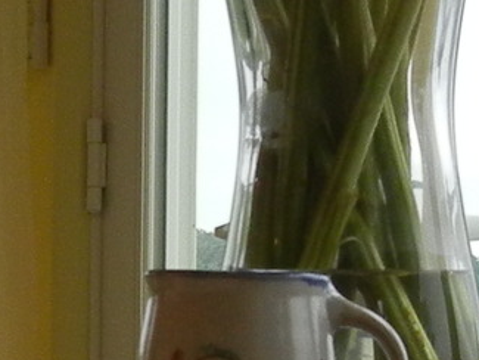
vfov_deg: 6.4
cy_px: 380
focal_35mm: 231
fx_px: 3198
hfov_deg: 8.5
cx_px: -85
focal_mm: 5.4
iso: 160
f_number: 3.5
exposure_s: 1/150
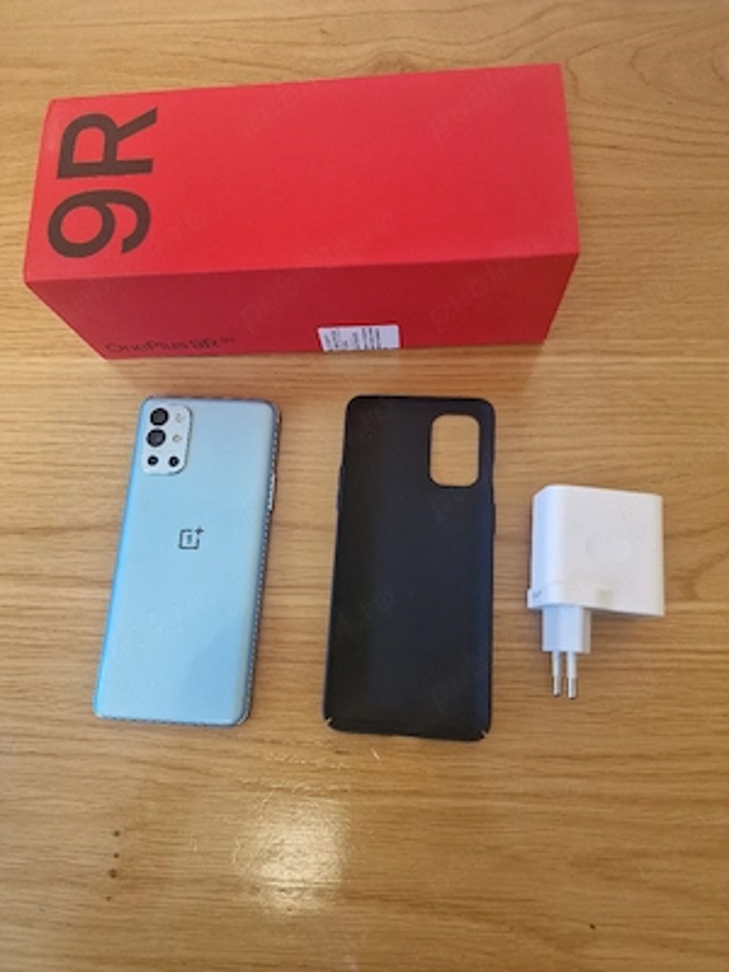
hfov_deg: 58.9
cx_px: 364
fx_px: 646
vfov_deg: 73.9
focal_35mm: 23
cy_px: 486
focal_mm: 6.4
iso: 50
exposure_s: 1/100
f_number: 1.8
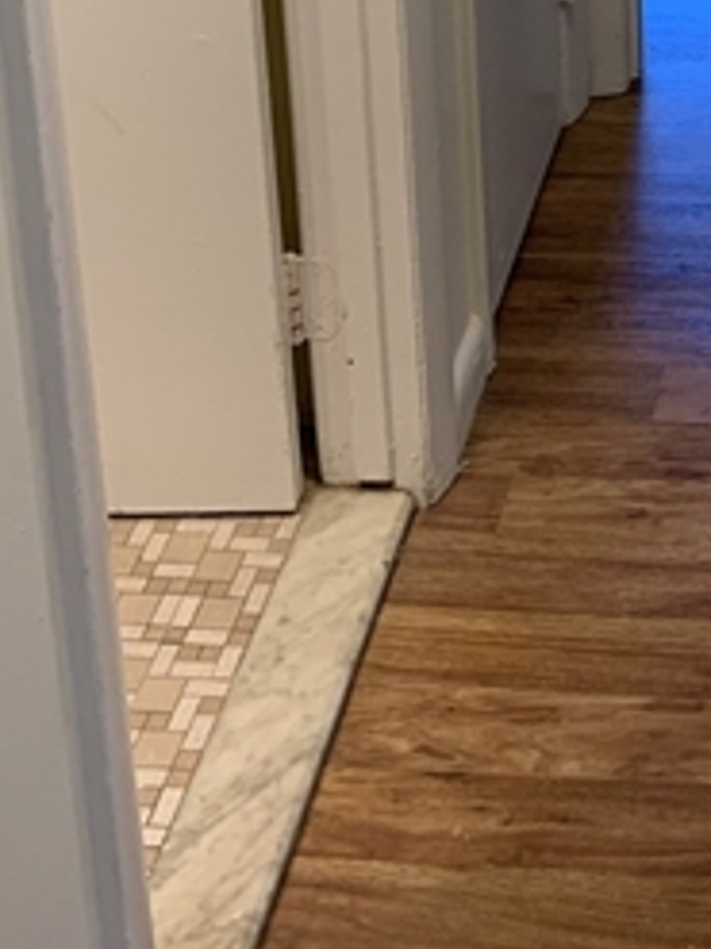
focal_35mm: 81
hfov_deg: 17.3
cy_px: -411
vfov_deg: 21.0
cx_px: 876
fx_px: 2220
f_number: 1.8
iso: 100
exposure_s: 1/60
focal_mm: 4.25
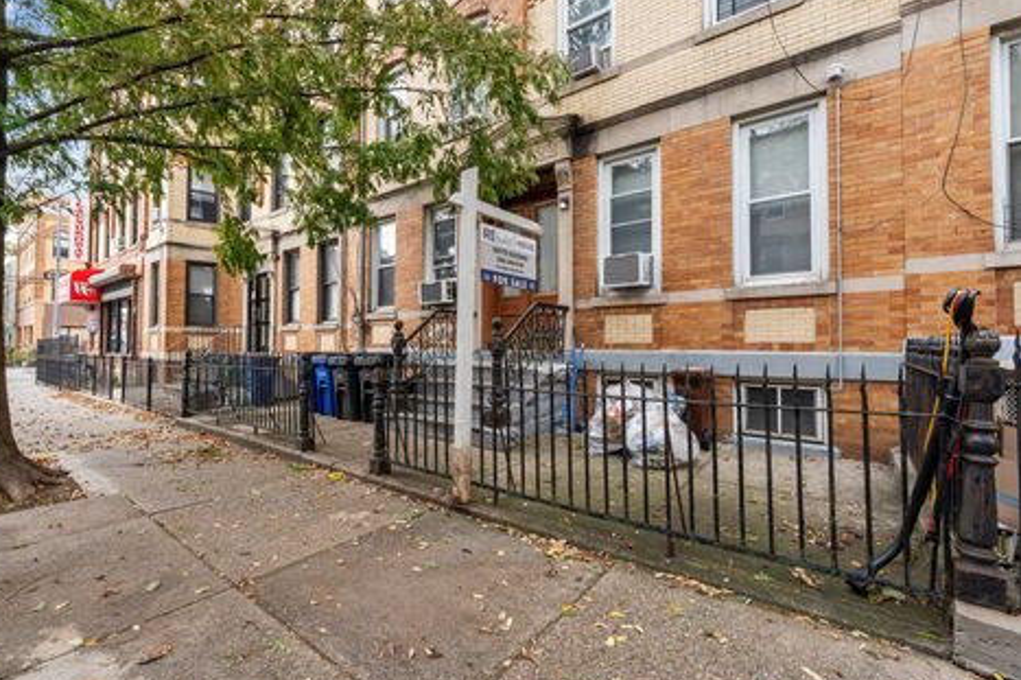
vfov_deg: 77.3
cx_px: 479
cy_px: 338
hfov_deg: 100.3
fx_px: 425
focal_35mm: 15
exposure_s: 1/25
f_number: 10
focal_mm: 14
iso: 125
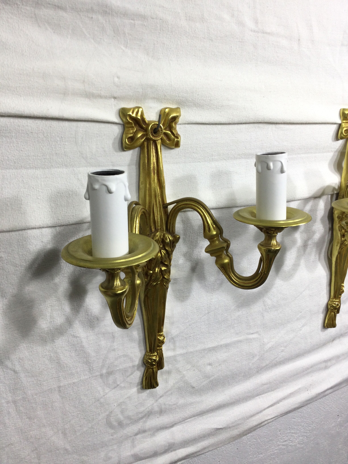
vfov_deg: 58.4
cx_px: 174
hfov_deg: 45.4
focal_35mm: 31
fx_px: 416
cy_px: 232
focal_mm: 3.3
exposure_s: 1/50
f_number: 2.4
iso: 32
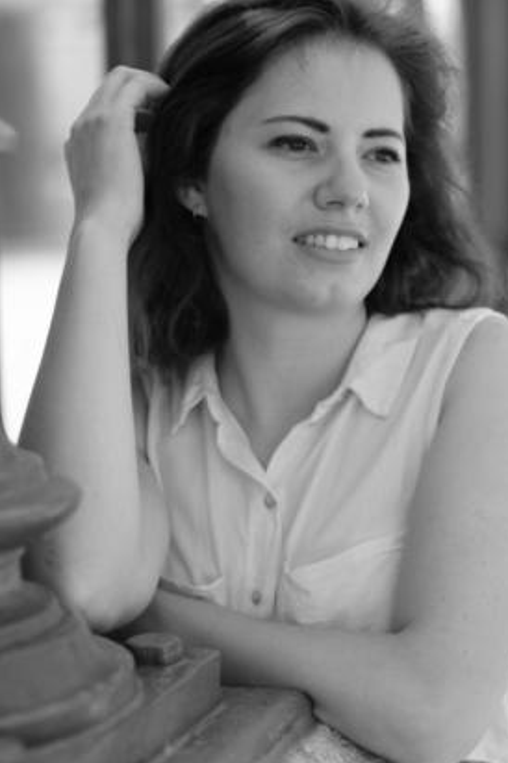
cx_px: 279
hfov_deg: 13.4
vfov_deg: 20.0
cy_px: 417
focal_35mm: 102
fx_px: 2162
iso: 200
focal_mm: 56
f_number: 2
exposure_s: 1/1700
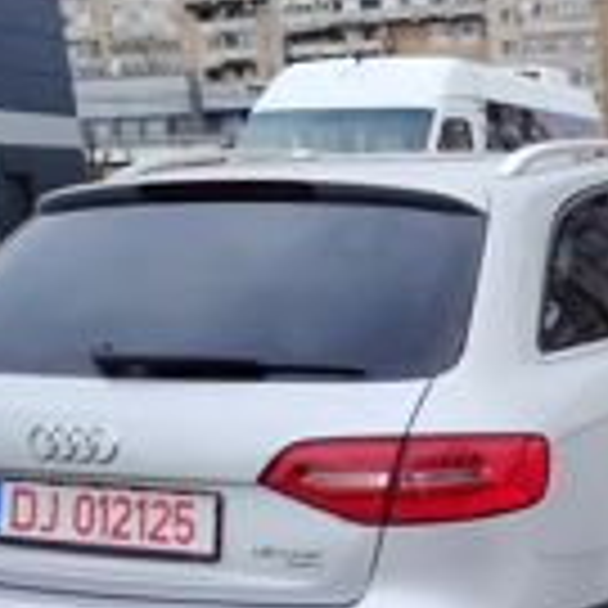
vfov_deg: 26.1
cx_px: 644
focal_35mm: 63
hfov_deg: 25.6
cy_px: 581
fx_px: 1252
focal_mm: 5.25
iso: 484
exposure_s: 1/900
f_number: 1.75
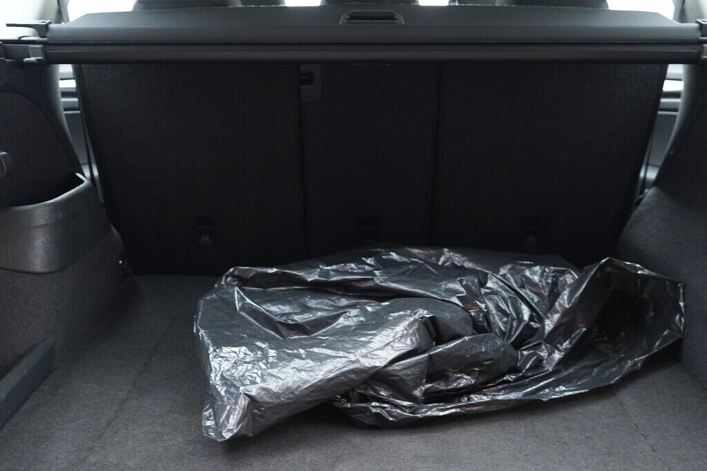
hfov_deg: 53.1
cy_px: 236
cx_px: 354
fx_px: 707
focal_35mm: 36
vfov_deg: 36.9
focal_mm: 24
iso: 1250
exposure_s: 1/40
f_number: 2.8
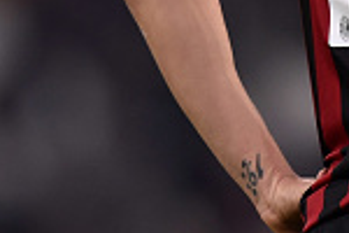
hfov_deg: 0.9
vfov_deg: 0.6
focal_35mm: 2181
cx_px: 282
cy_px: -104
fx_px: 21142
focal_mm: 550
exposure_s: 1/1000
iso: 2000
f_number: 4
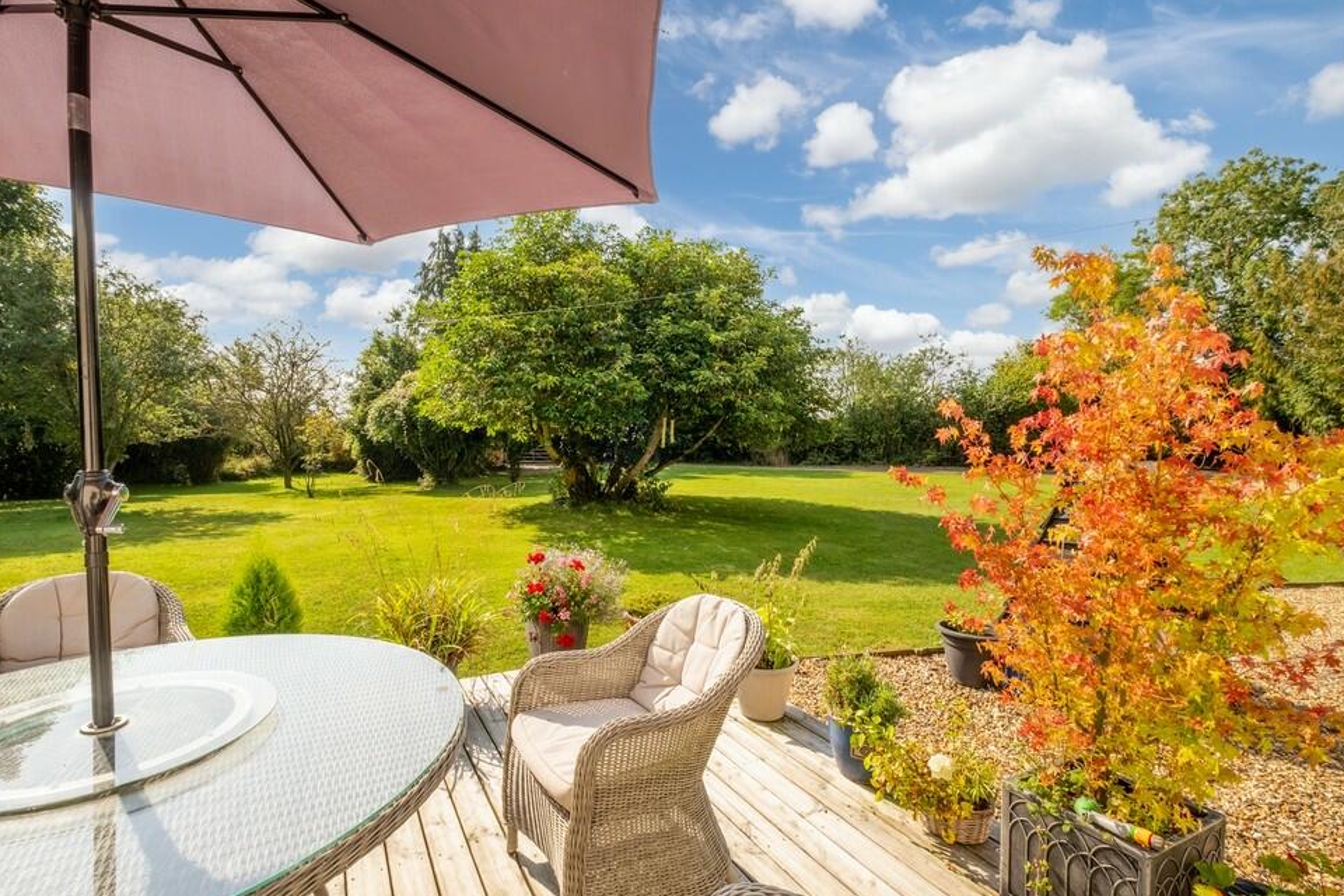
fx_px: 597
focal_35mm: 16
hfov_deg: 96.7
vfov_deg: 73.7
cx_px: 637
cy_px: 453
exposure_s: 1/1000
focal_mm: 10
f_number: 11
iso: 160
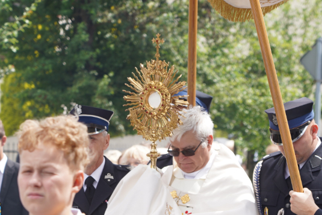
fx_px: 2281
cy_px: 241
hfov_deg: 8.1
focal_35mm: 255
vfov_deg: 5.4
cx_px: 223
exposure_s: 1/160
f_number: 5.6
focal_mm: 105
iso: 100
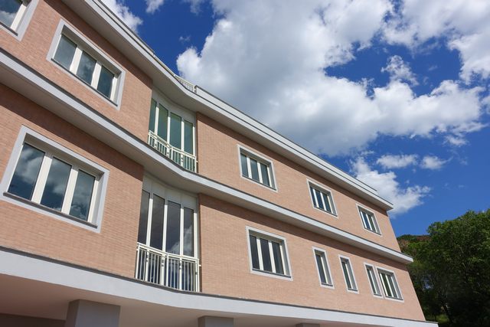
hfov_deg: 73.7
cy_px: 164
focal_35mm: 24
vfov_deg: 53.2
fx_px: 327
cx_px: 245
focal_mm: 8.8
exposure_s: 1/250
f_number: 11
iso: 125
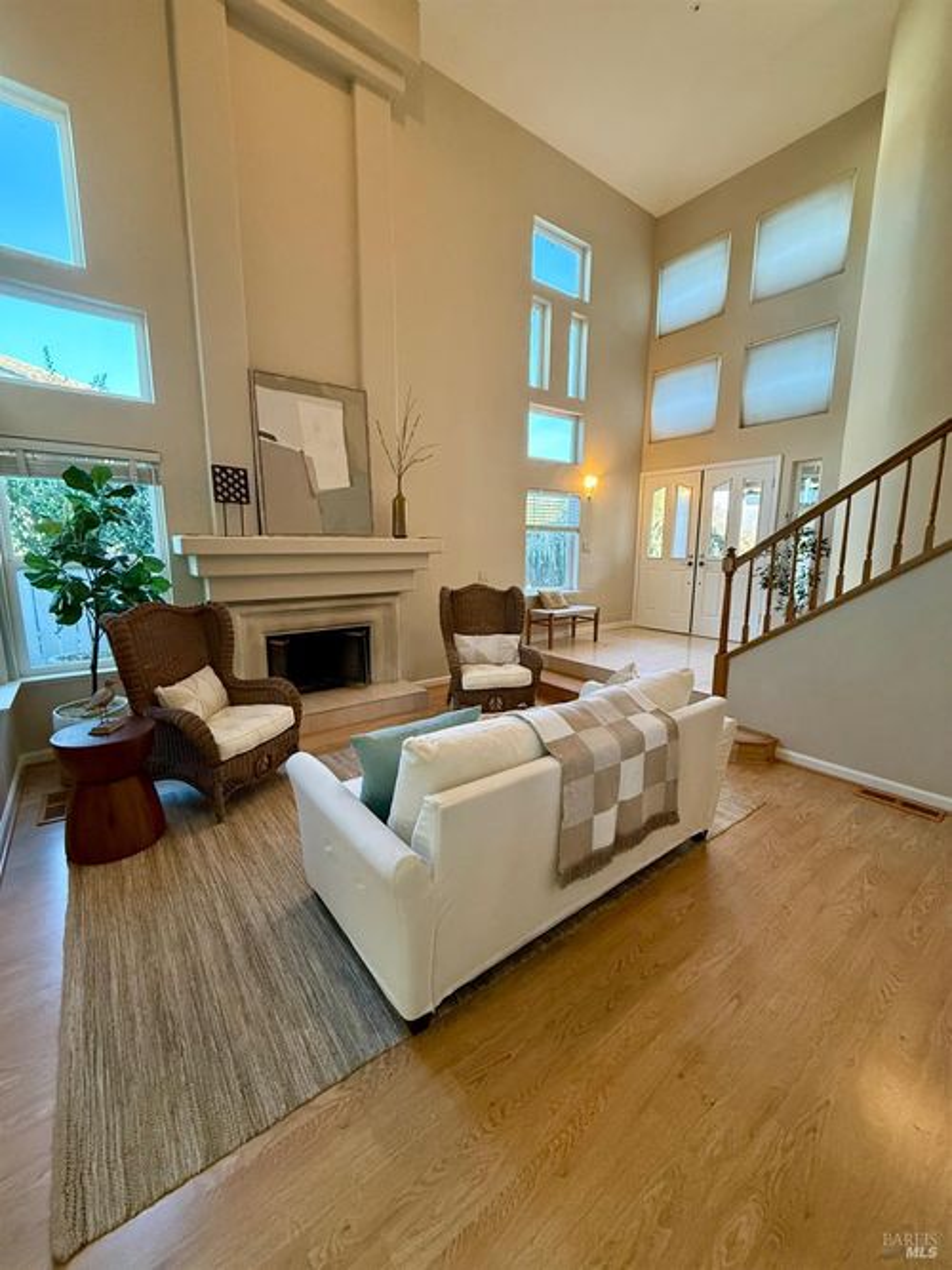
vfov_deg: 102.1
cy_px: 635
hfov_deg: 85.7
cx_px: 476
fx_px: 514
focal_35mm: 14
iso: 500
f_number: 2.2
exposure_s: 1/120
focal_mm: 2.22
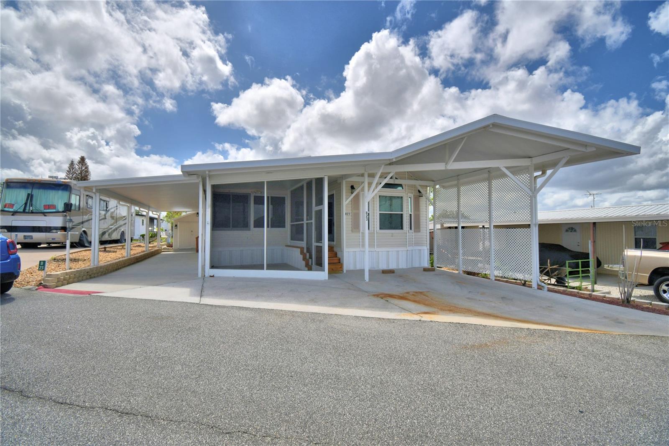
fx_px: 279
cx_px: 334
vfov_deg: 77.3
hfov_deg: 100.4
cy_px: 223
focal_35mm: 15
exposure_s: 1/2000
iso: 100
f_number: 4.5
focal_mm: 10
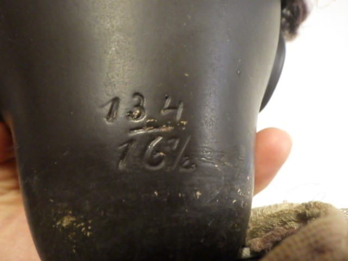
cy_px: 130
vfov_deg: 49.7
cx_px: 174
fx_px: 281
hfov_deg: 63.4
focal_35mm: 28
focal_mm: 5
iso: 1600
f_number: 3.5
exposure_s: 1/45
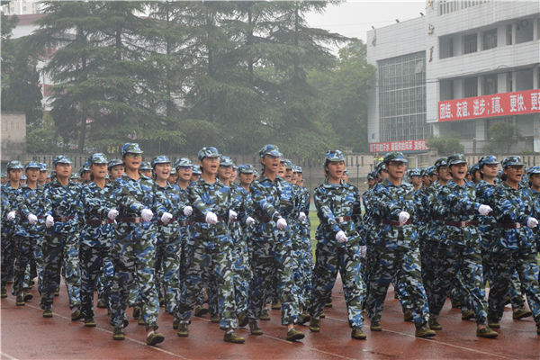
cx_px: 270
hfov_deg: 26.0
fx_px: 1170
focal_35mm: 78
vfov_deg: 17.5
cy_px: 180
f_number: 5
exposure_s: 1/500
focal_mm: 52
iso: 2000
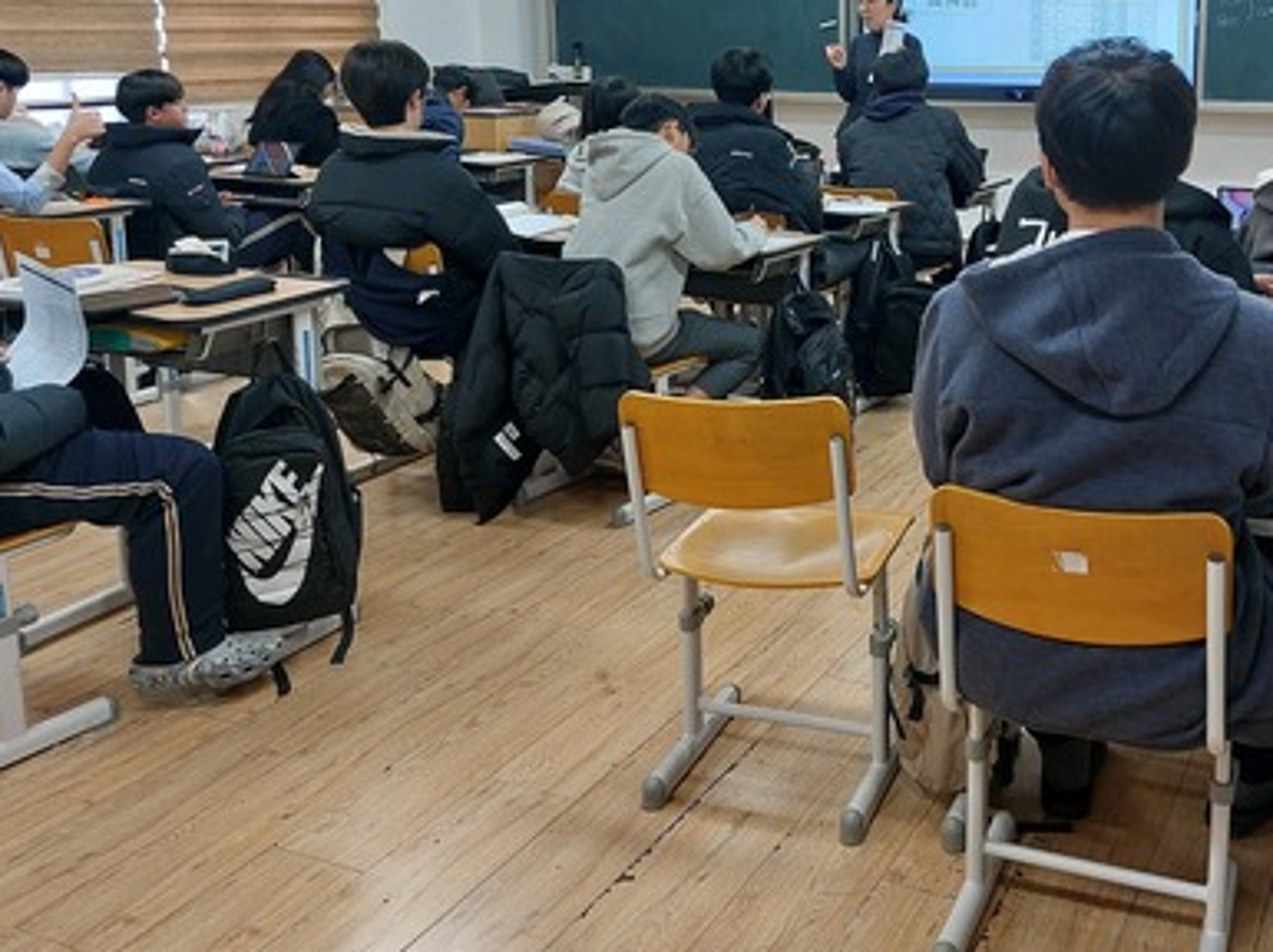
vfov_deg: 36.1
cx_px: 923
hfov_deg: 46.5
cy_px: 261
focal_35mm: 39
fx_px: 1433
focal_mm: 5.23
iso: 125
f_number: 1.8
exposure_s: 1/60
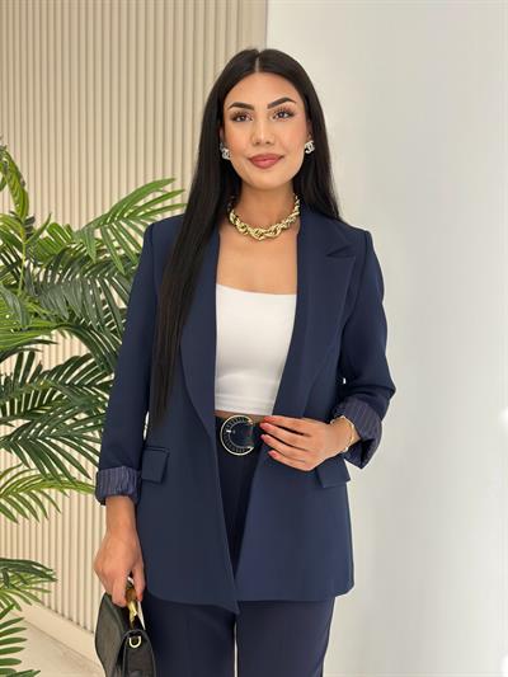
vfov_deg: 39.6
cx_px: 254
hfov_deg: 30.3
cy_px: 338
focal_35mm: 48
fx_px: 939
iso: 80
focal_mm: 6.86
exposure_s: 1/238
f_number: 1.78
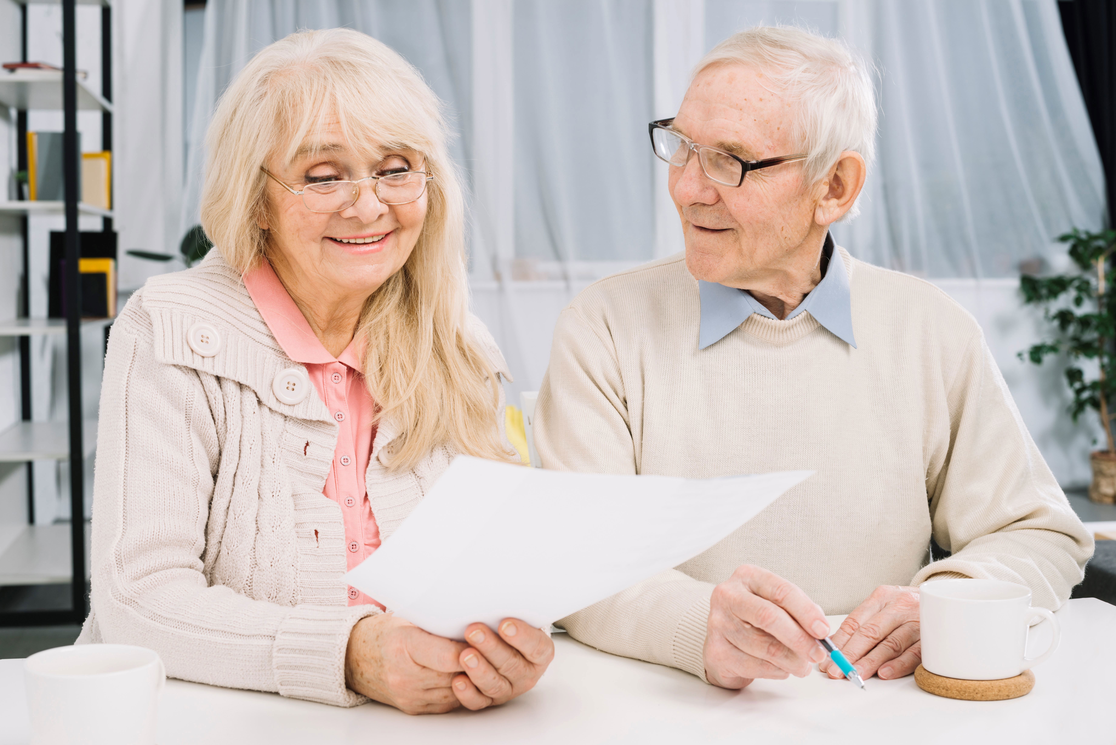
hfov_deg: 39.6
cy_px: 372
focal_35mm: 50
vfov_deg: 27.0
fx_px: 1550
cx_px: 558
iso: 100
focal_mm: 50
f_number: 6.3
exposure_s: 1/160
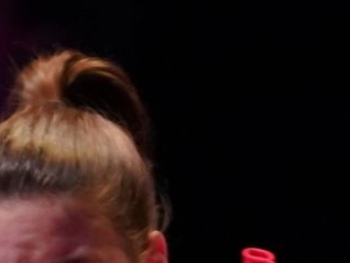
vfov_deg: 1.5
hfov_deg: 2.1
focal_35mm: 962
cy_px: 585
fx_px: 9734
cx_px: -177
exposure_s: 1/1000
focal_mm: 118
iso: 2000
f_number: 2.8
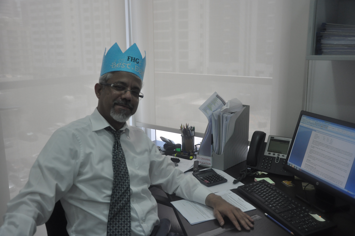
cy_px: 118
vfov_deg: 36.8
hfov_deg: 53.2
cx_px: 178
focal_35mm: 36
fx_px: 355
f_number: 3.8
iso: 800
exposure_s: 1/200
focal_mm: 24
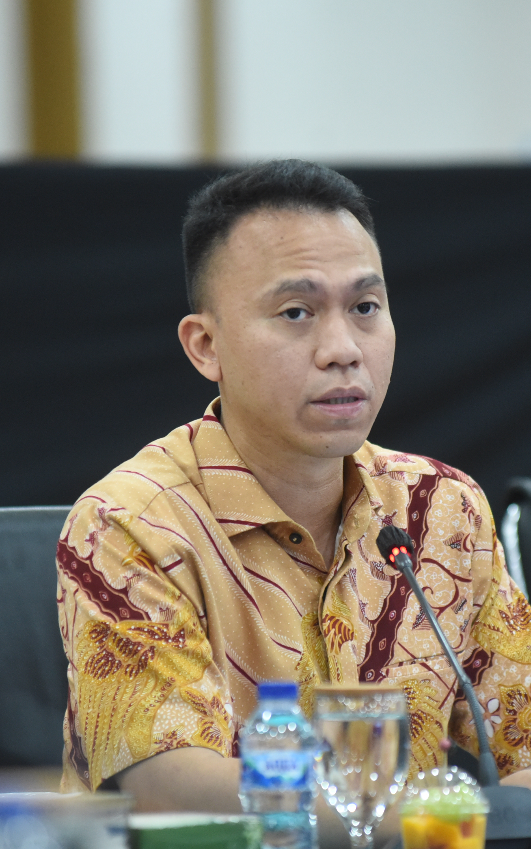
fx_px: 7087
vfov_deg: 6.9
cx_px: 333
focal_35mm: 306
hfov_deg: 4.3
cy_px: 424
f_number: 3.5
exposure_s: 1/200
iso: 3200
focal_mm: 200
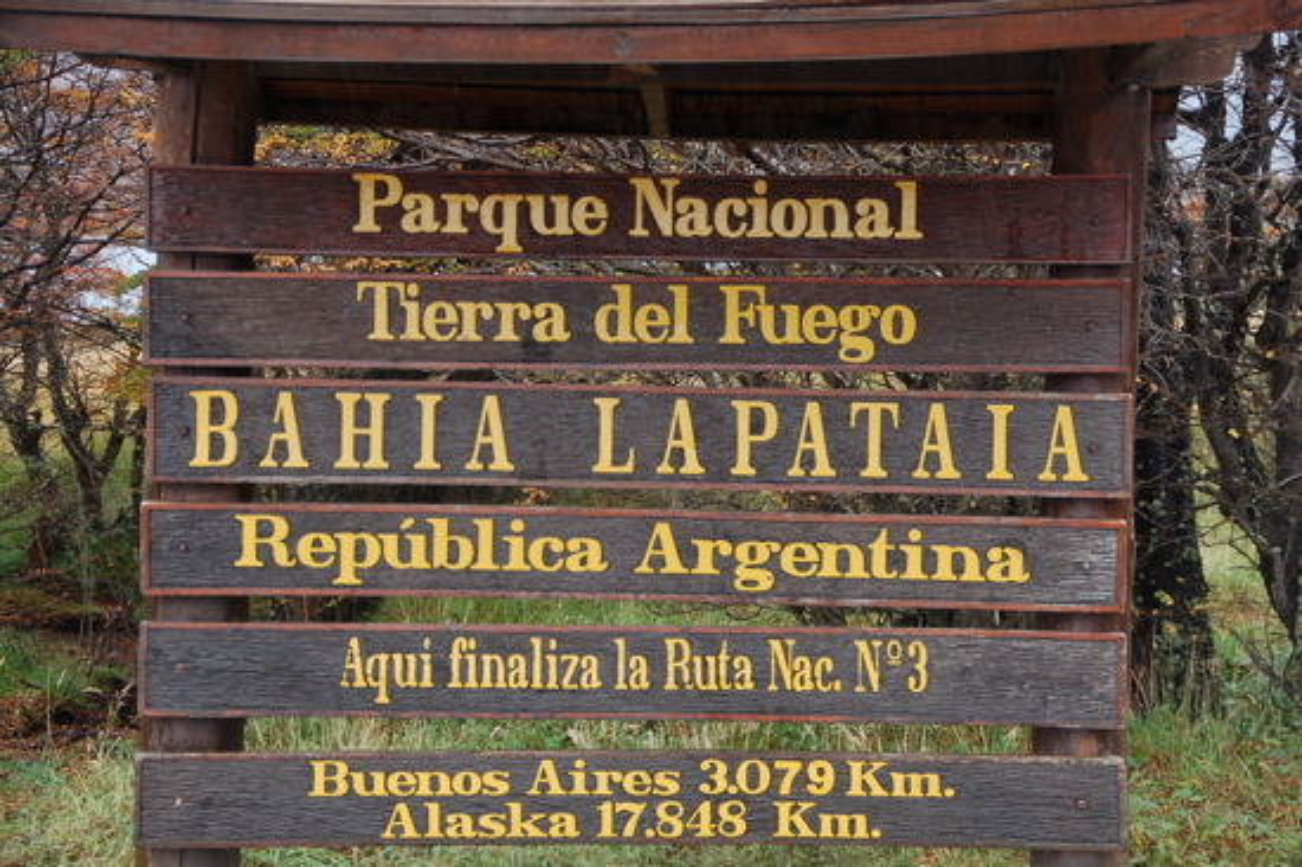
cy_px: 434
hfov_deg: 21.9
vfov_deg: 14.7
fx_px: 3361
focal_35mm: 93
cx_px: 651
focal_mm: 62
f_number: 5.3
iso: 400
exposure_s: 1/80
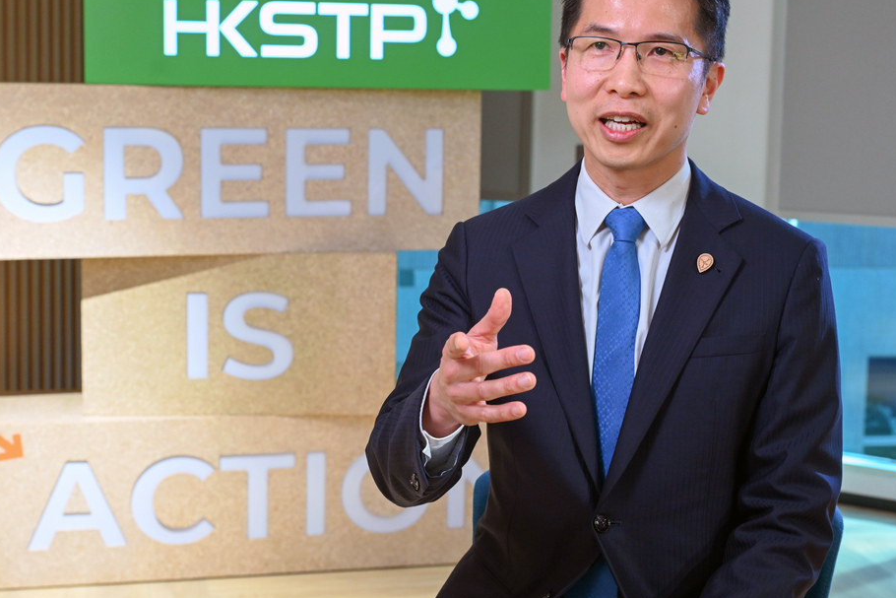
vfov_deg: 23.4
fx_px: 1444
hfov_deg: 34.5
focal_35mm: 58
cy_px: 263
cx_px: 413
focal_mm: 44
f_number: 5.6
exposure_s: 1/100
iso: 1600
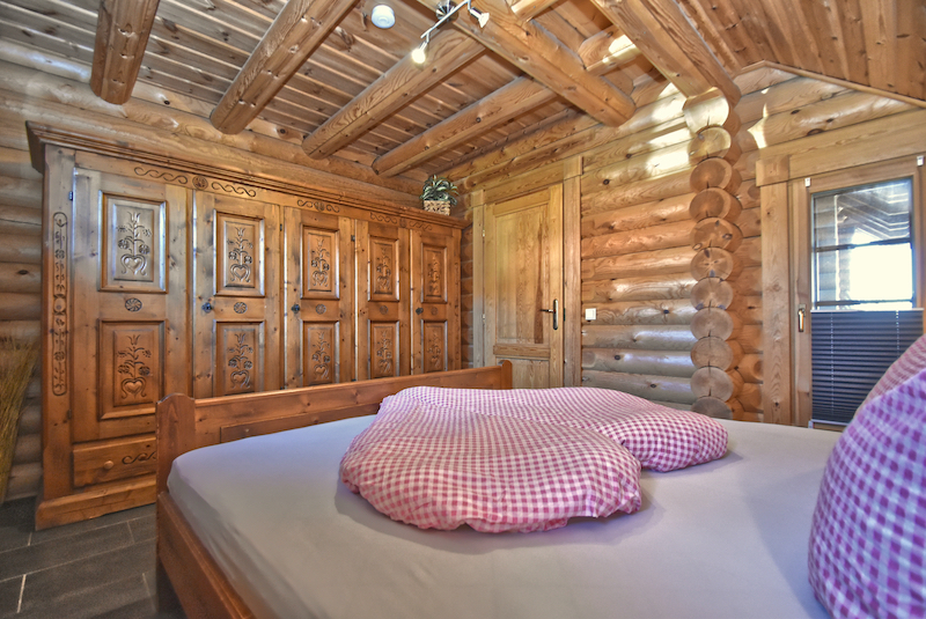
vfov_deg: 77.4
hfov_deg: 100.3
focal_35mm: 15
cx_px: 463
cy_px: 310
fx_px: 386
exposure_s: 1/60
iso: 2800
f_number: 3.5
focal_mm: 10
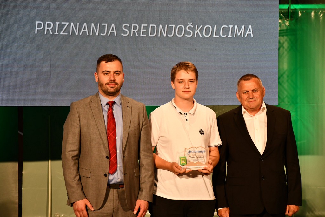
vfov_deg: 12.2
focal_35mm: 112
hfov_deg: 18.3
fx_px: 1011
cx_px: 162
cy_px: 108
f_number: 5
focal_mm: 75
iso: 1400
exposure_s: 1/250
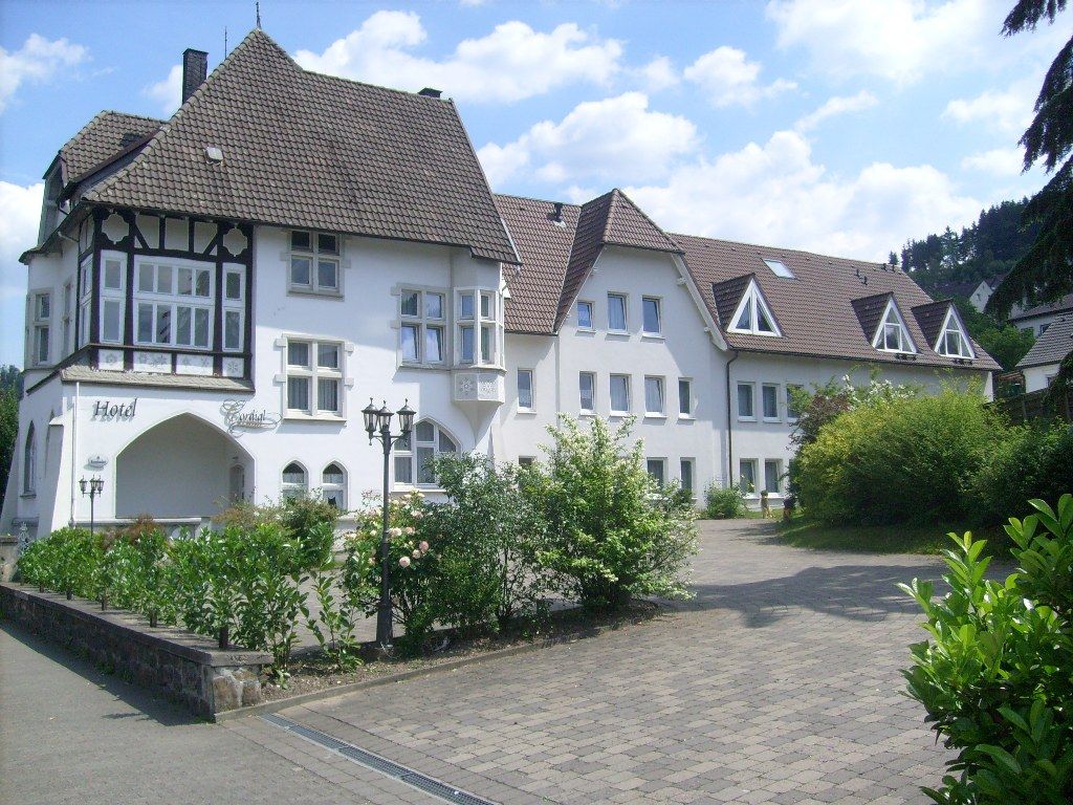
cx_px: 536
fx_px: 1085
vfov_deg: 40.7
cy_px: 402
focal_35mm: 35
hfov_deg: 52.6
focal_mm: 5.8
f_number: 7.1
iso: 80
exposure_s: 1/250
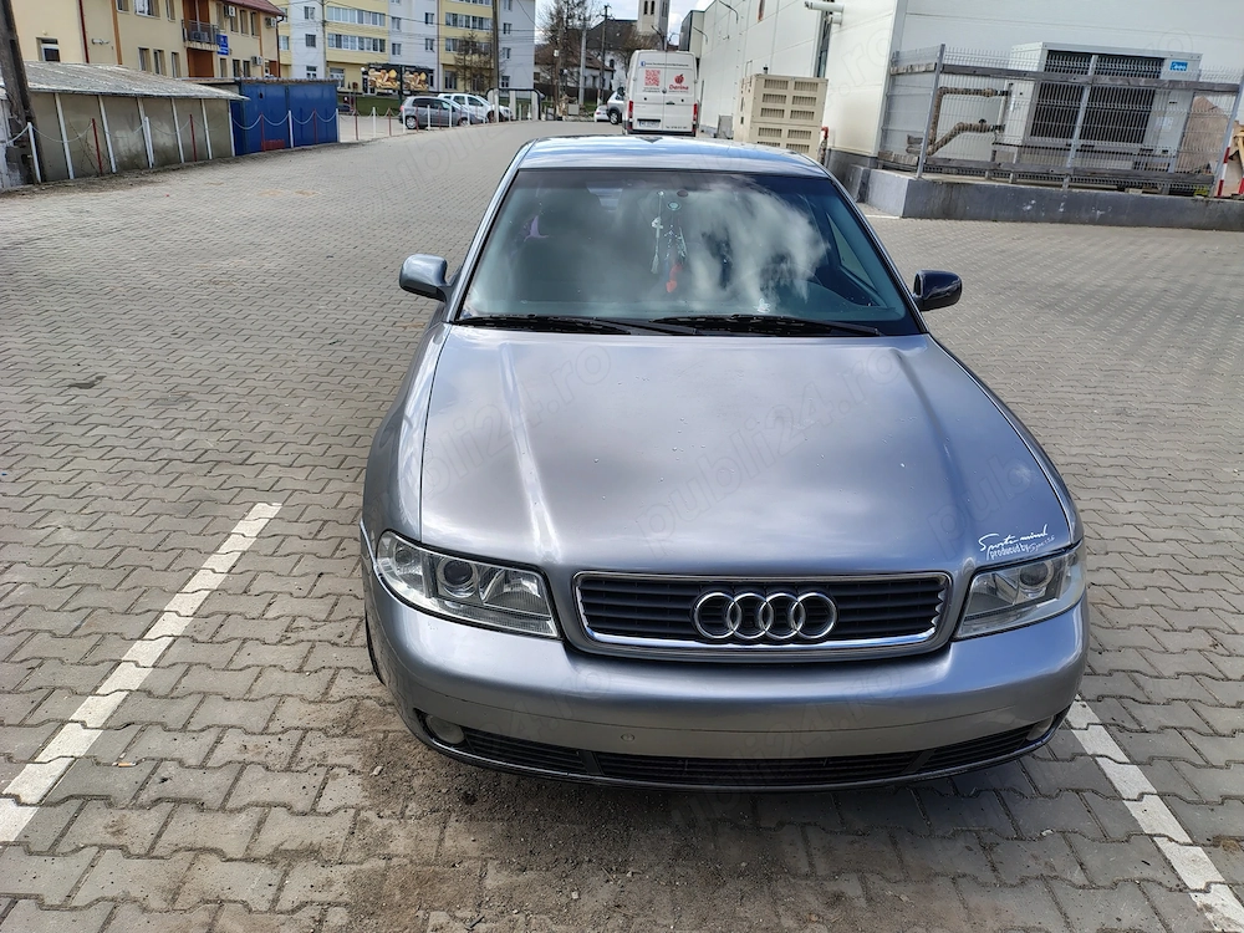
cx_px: 622
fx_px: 898
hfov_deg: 69.4
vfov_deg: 54.9
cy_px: 466
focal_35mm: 25
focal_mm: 4.71
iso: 145
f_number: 1.7
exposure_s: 1/929
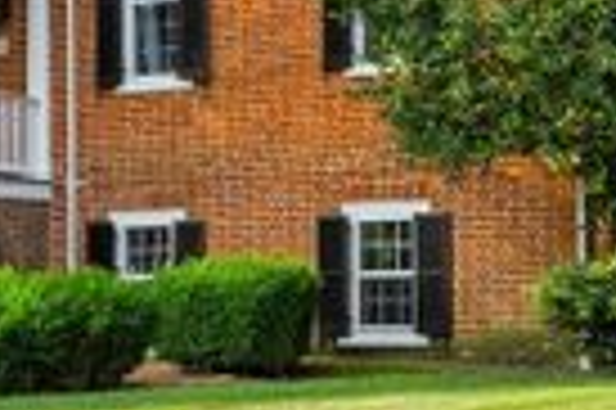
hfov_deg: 16.0
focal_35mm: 128
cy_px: 7
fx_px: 2188
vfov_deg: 10.6
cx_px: 162
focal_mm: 35
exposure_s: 1/250
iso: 160
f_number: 6.3
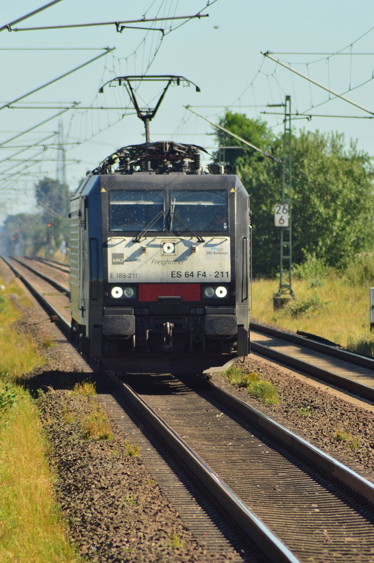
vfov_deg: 4.6
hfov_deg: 3.0
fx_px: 7030
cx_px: 187
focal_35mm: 450
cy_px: 282
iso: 200
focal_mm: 300
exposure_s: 1/400
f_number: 8
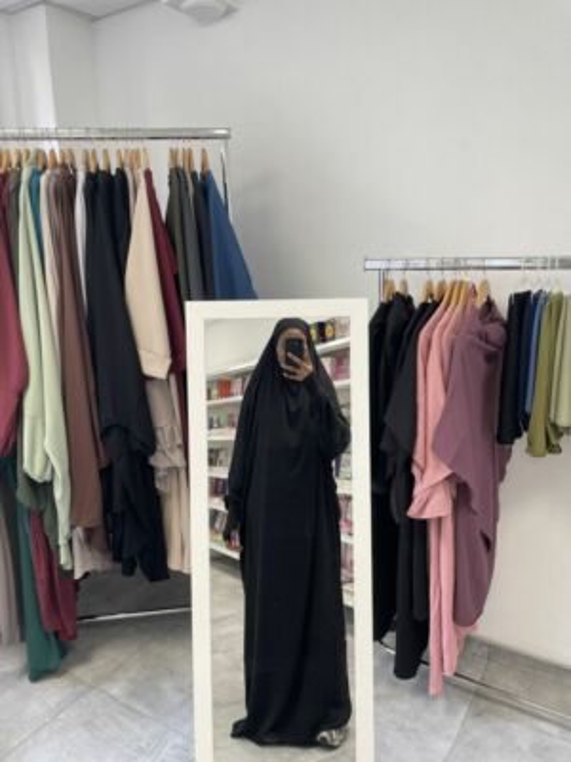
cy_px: 381
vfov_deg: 67.3
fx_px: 572
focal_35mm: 26
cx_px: 286
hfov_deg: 53.1
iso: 100
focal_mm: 4.2
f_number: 1.6
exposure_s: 1/100
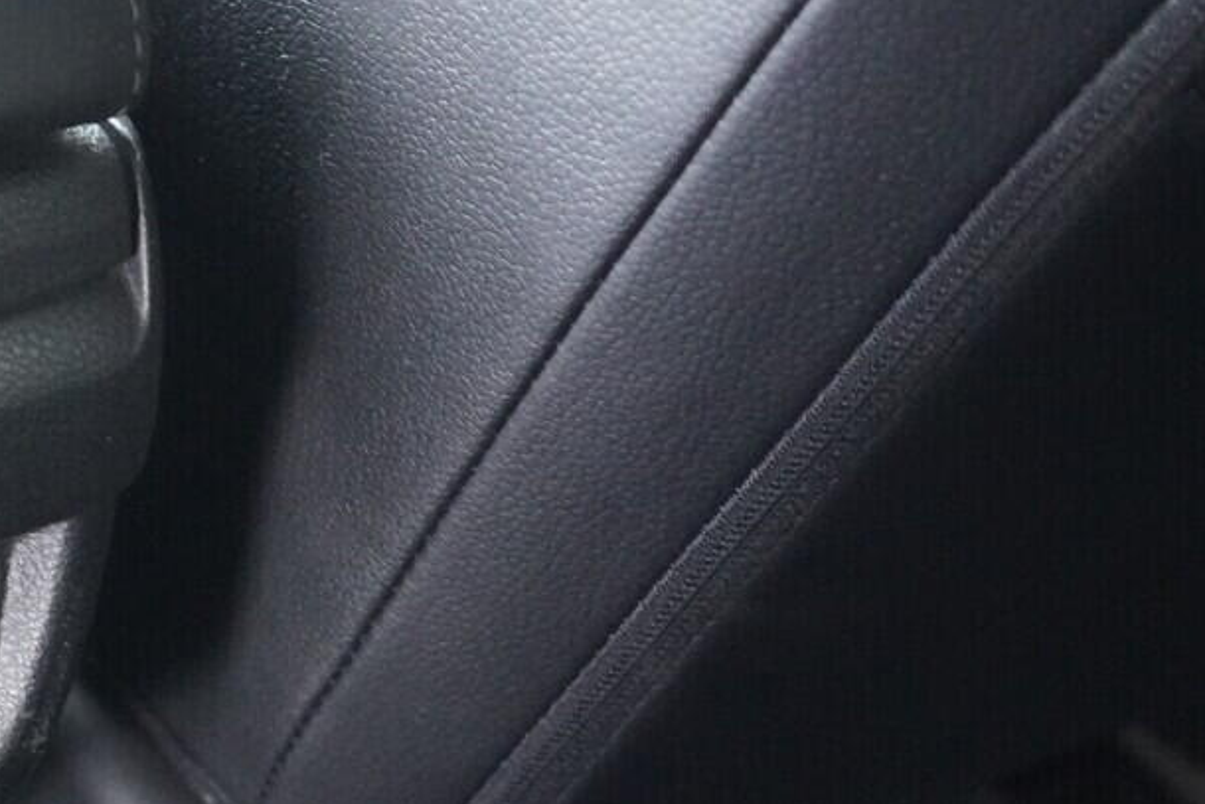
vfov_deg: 15.8
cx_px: -170
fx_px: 2846
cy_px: 784
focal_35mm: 85
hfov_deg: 22.4
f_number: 2.8
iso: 6400
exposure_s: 1/40
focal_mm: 24
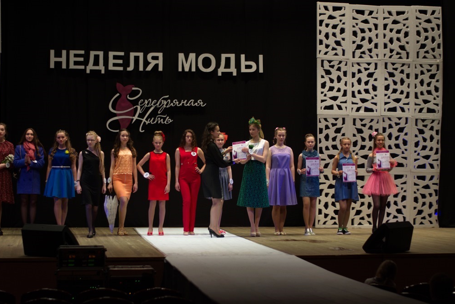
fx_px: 973
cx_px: 222
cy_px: 148
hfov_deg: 26.3
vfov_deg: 17.7
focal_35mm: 77
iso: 400
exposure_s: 1/800
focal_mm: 50
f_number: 1.8
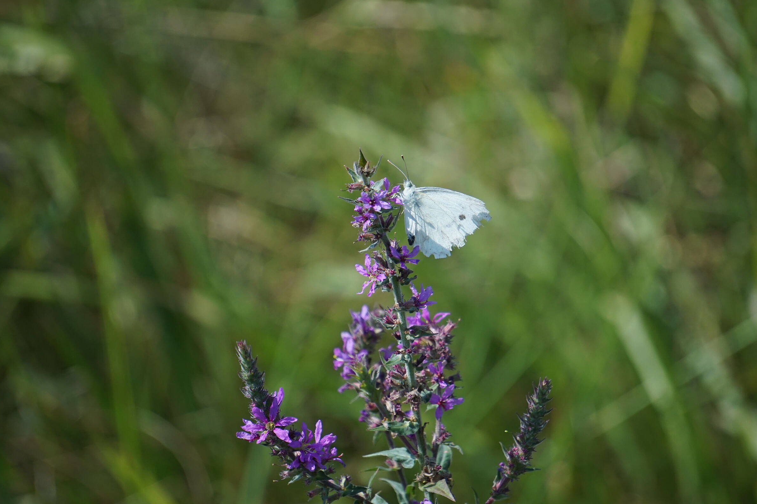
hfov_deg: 6.5
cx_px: 378
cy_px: 252
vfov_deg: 4.4
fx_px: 6645
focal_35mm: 316
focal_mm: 210
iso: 400
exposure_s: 1/400
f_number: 6.3
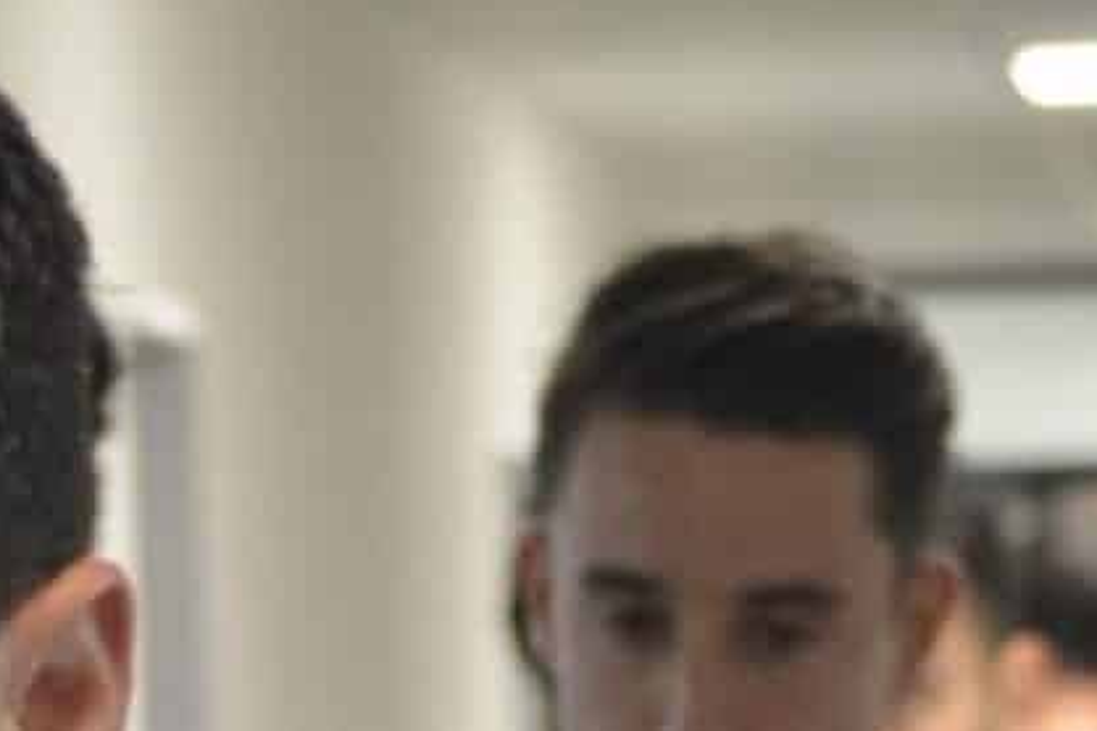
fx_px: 12324
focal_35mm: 404
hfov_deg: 5.1
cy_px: 1309
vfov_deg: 3.4
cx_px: 1000
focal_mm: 55
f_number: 4.2
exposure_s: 1/60
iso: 500
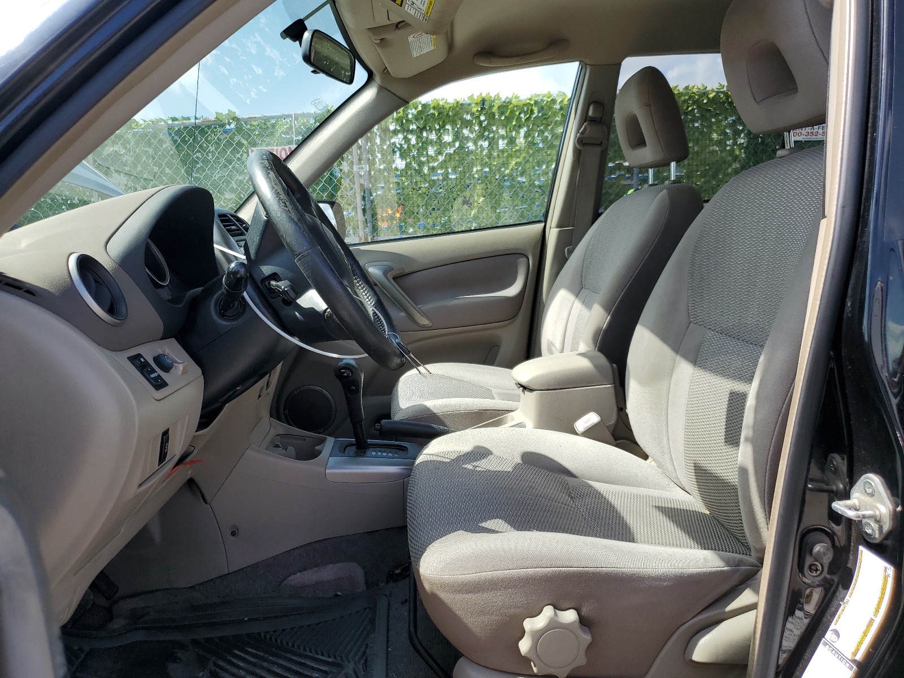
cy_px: 339
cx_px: 452
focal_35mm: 26
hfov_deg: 67.3
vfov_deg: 53.1
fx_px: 679
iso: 50
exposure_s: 1/1250
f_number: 1.5
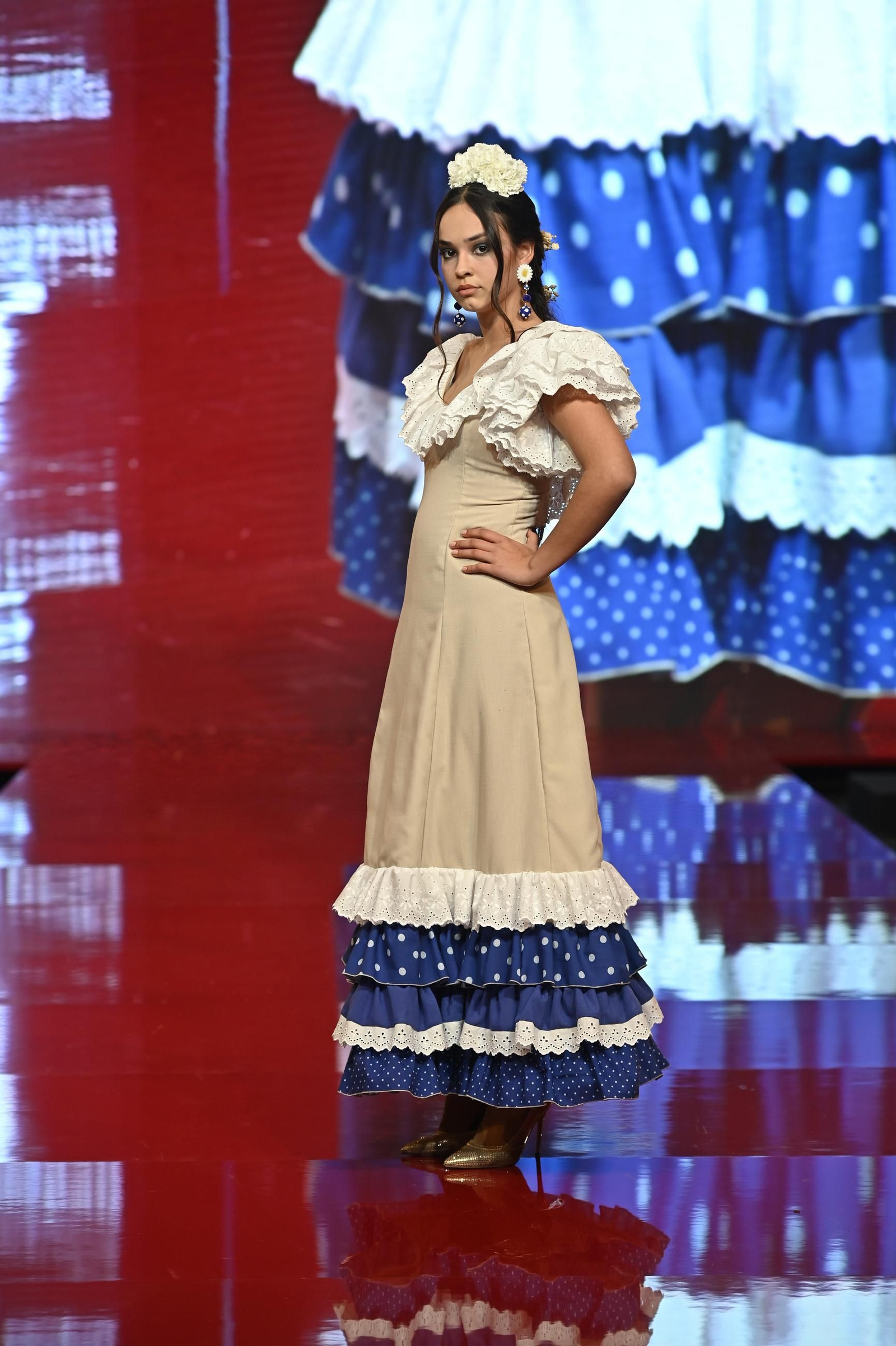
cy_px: 673
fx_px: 3925
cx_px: 448
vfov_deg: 19.5
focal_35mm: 105
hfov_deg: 13.0
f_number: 4
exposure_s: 1/250
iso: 400
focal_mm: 105
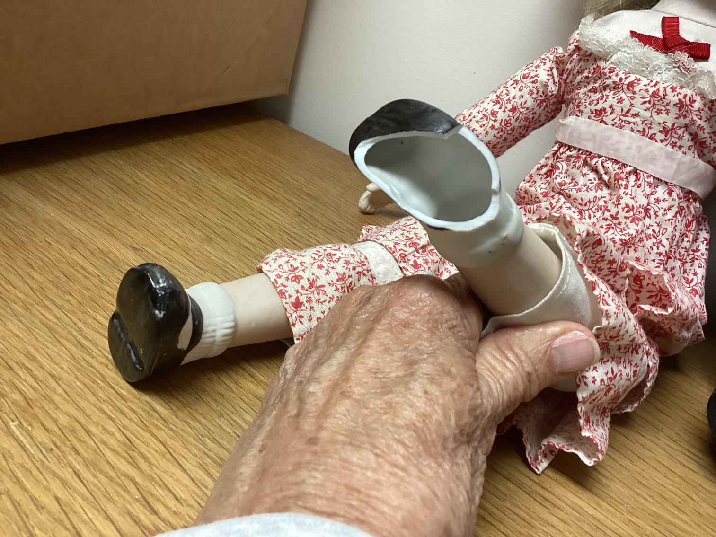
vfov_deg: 45.4
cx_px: 358
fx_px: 641
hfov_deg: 58.3
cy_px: 268
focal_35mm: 31
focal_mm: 3.3
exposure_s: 1/60
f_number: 2.4
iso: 160
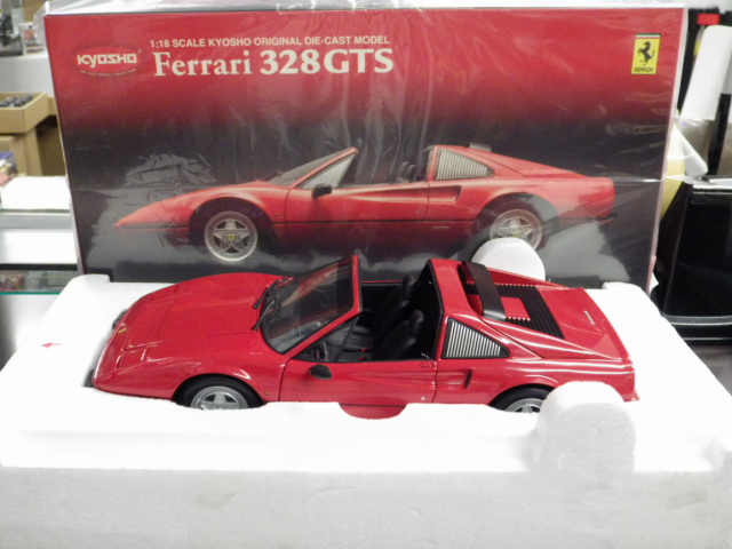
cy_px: 274
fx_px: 867
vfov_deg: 35.1
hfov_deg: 45.8
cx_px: 366
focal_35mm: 41
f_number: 3.6
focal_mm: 7.4
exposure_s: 1/45
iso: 800
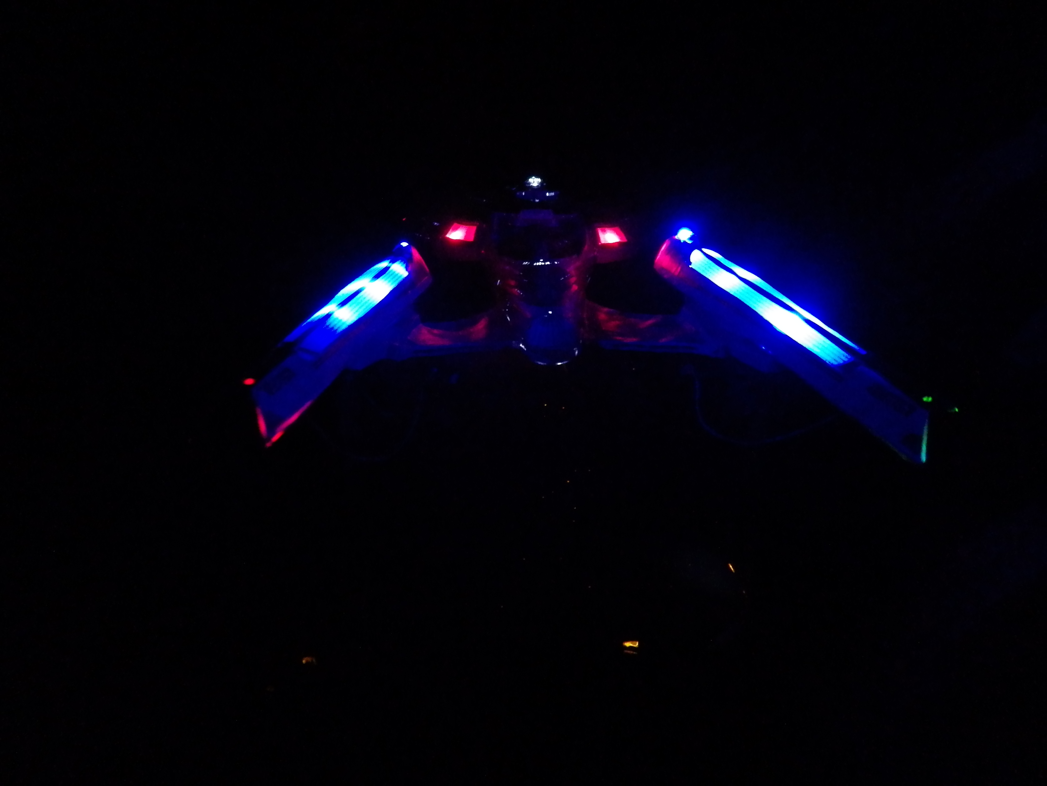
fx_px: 665
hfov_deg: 76.4
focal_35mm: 22
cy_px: 393
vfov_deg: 61.1
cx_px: 524
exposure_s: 1/4
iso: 1600
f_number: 3.1
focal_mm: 4
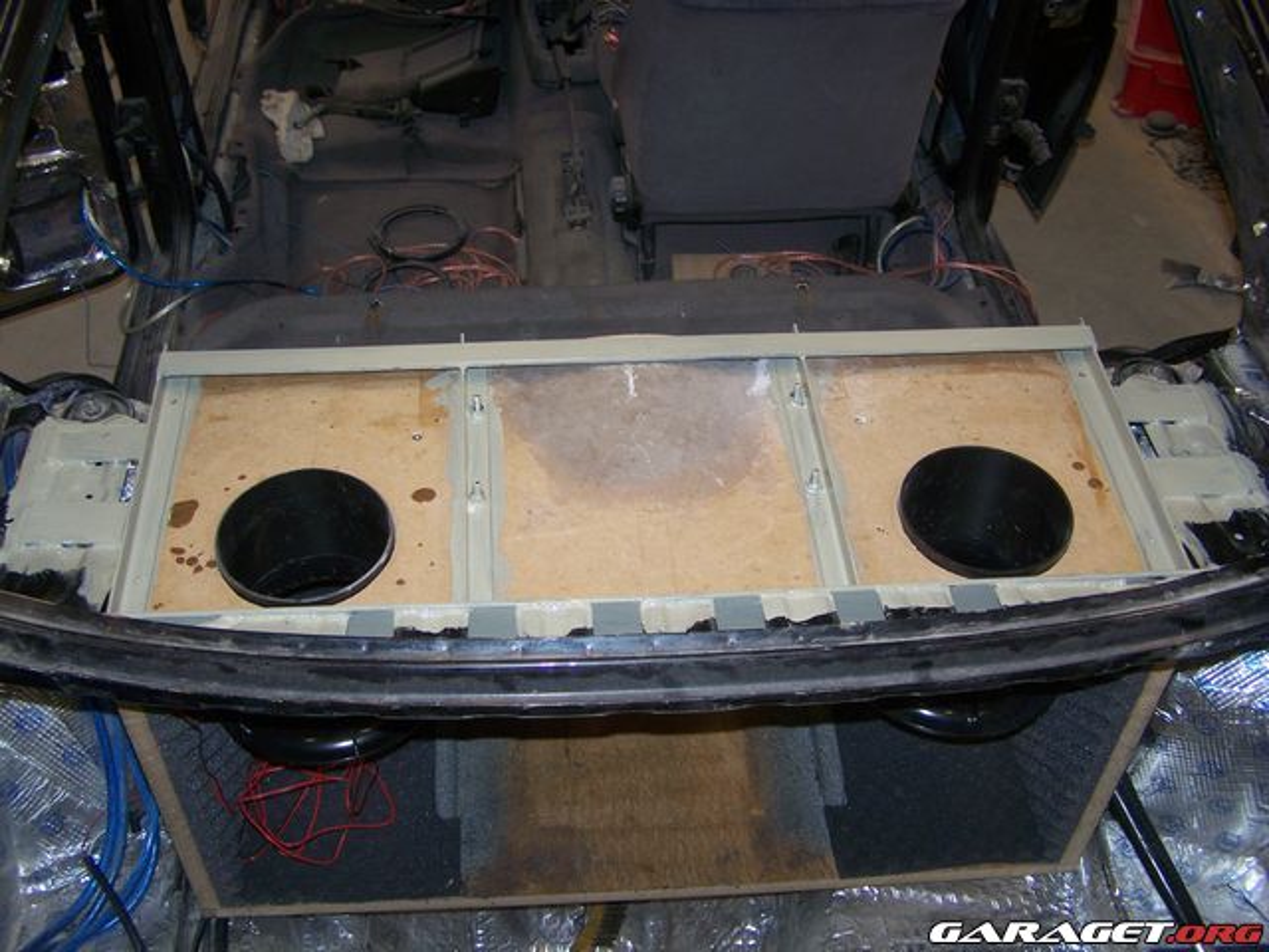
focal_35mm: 38
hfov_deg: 49.0
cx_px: 634
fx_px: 1393
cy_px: 476
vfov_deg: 37.7
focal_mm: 6.3
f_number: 2.8
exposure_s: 1/60
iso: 80
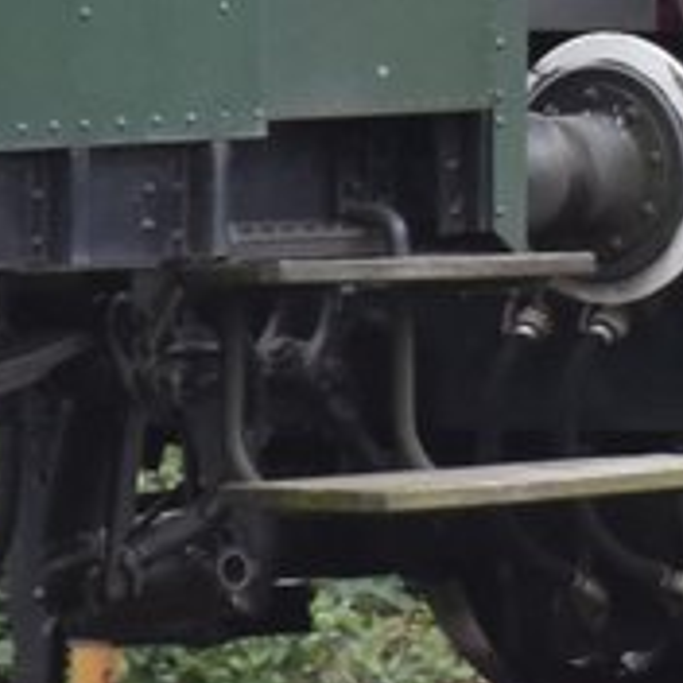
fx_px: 20334
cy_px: -501
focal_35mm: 911
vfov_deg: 1.9
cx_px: 2142
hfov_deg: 1.9
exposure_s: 1/800
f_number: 7.1
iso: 800
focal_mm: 105
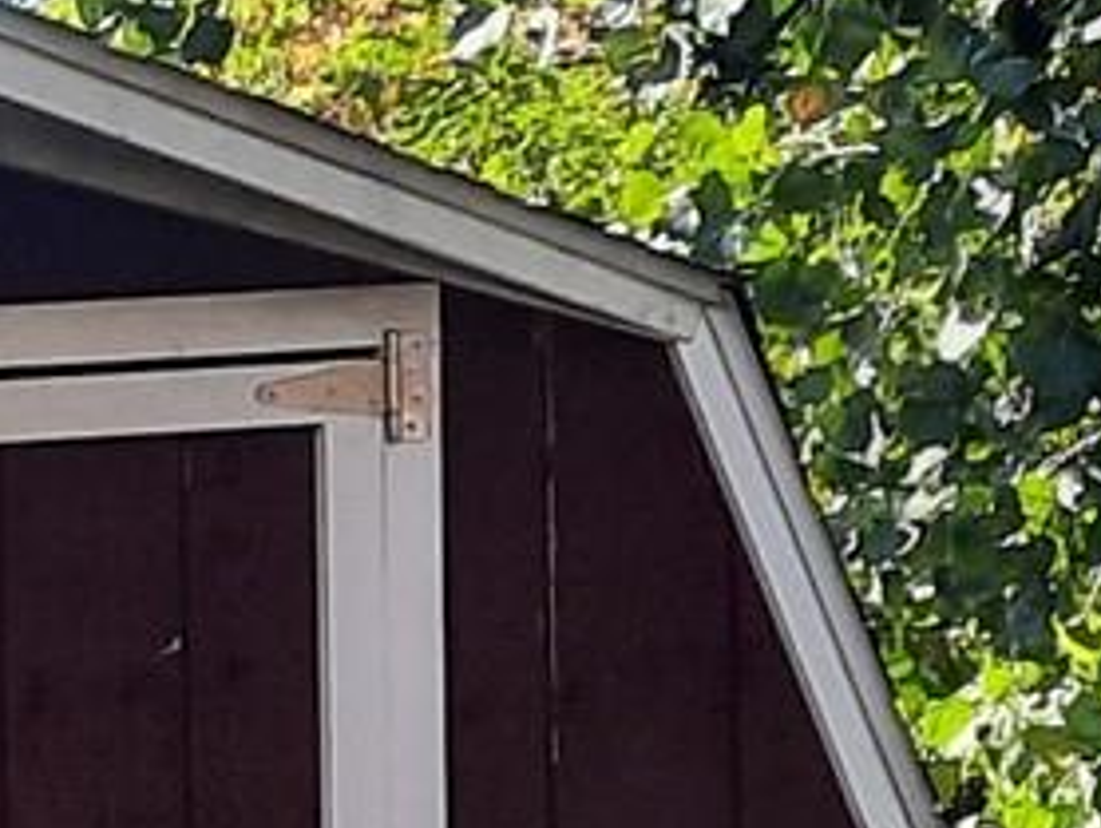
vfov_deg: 7.9
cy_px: 1284
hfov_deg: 8.8
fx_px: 5857
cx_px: -2198
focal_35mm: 184
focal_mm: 4.6
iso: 32
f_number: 2
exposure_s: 1/160
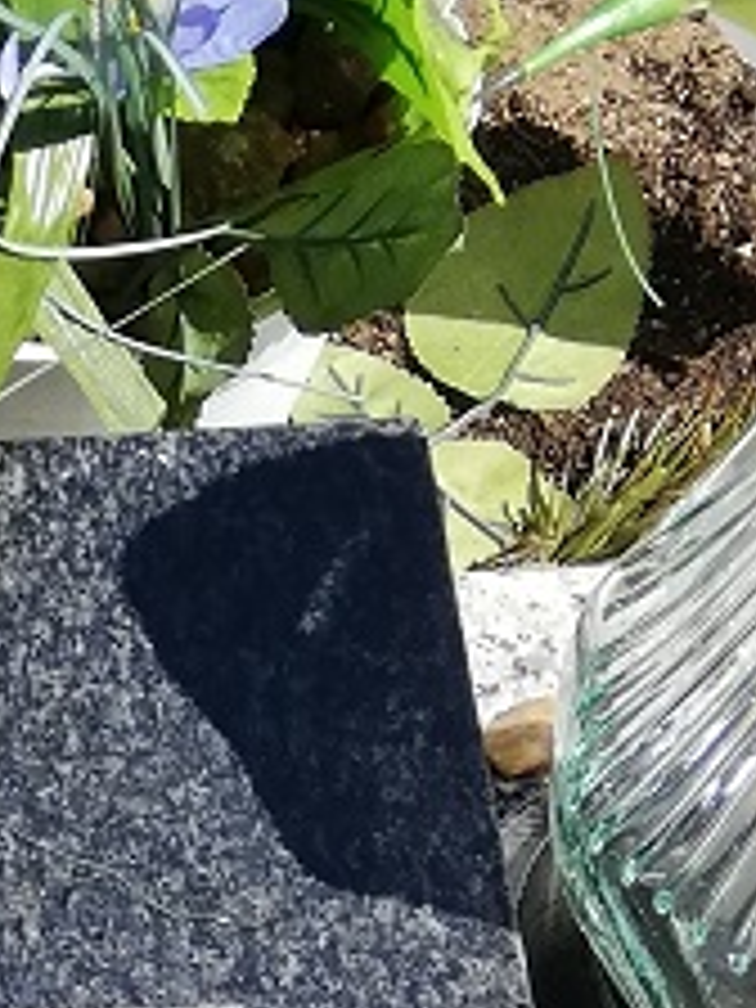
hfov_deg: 9.9
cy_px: 1206
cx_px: -796
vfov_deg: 13.8
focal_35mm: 139
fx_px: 4048
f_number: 2.2
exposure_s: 1/710
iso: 50
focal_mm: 3.81
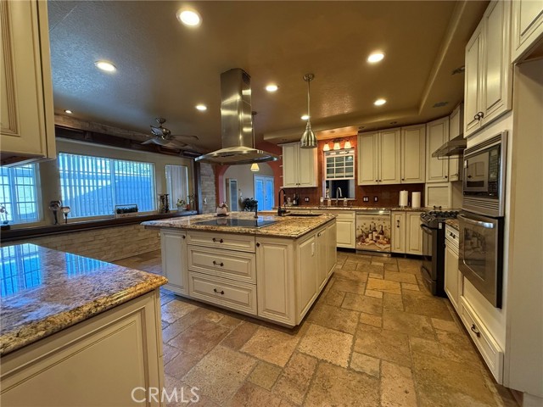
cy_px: 204
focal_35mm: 14
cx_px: 272
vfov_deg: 85.7
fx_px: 220
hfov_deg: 102.1
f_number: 2.2
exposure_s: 1/120
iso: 500
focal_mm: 2.22
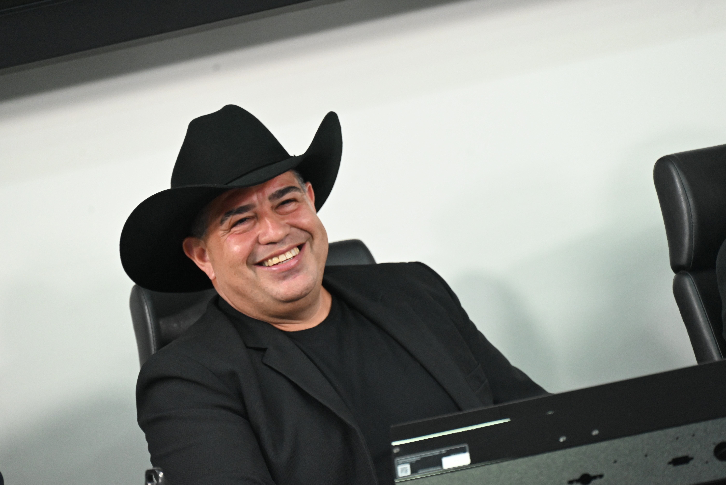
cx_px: 363
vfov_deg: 6.9
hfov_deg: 10.3
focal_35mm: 200
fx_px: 4035
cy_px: 242
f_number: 6.3
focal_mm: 200
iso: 3200
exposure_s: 1/125
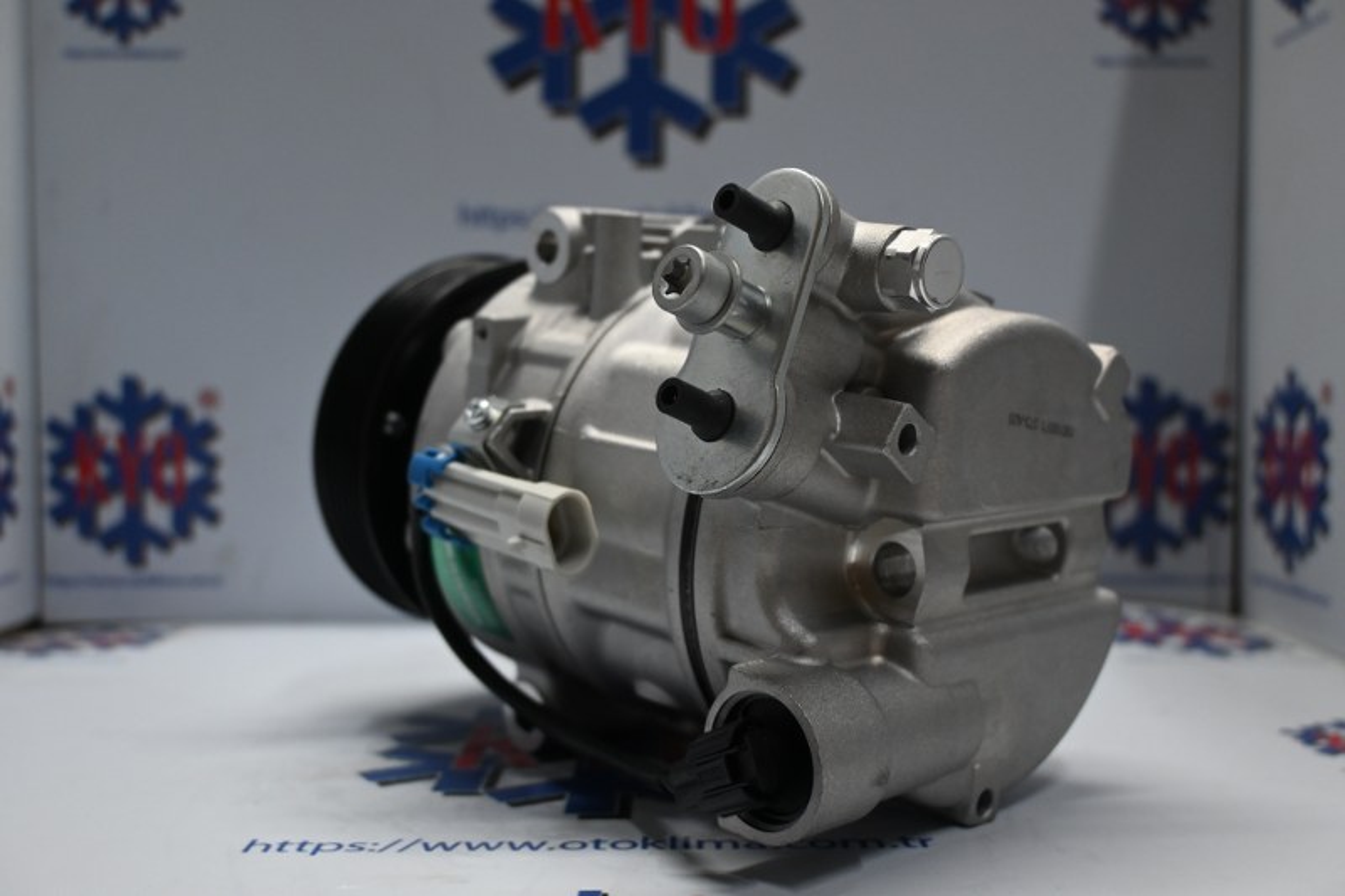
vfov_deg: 35.5
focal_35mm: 38
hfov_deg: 51.3
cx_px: 672
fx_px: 1401
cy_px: 448
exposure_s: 1/125
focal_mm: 25
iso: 800
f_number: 4.2
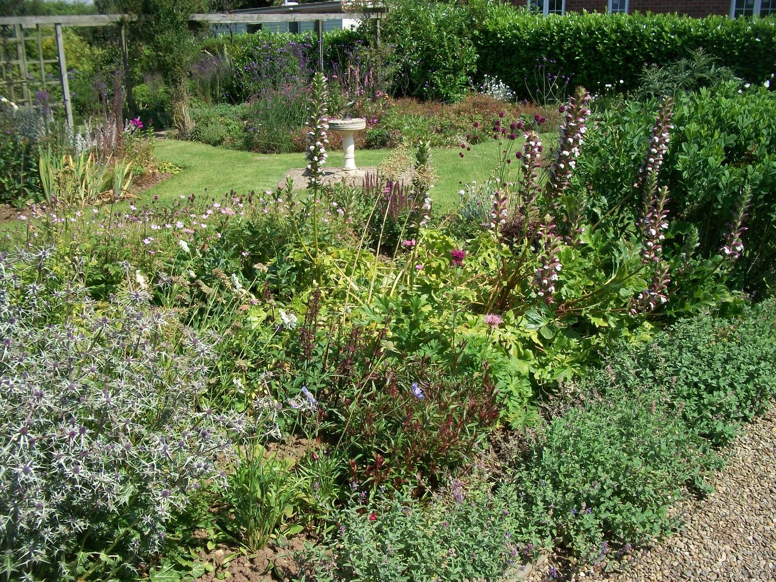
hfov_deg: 56.8
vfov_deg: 44.2
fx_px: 717
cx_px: 388
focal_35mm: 32
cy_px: 291
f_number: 5.5
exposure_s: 1/320
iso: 80
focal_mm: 5.7
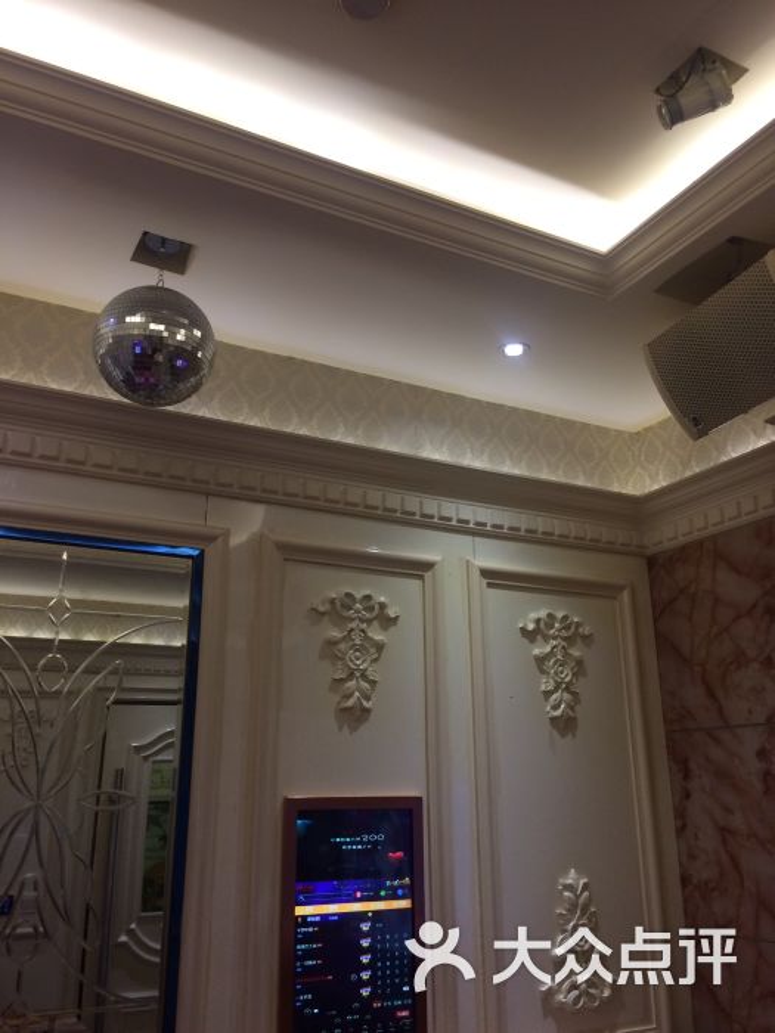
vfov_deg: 61.7
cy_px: 516
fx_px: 866
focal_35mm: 29
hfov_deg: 48.2
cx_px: 388
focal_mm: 4.15
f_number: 2.2
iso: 125
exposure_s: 1/33
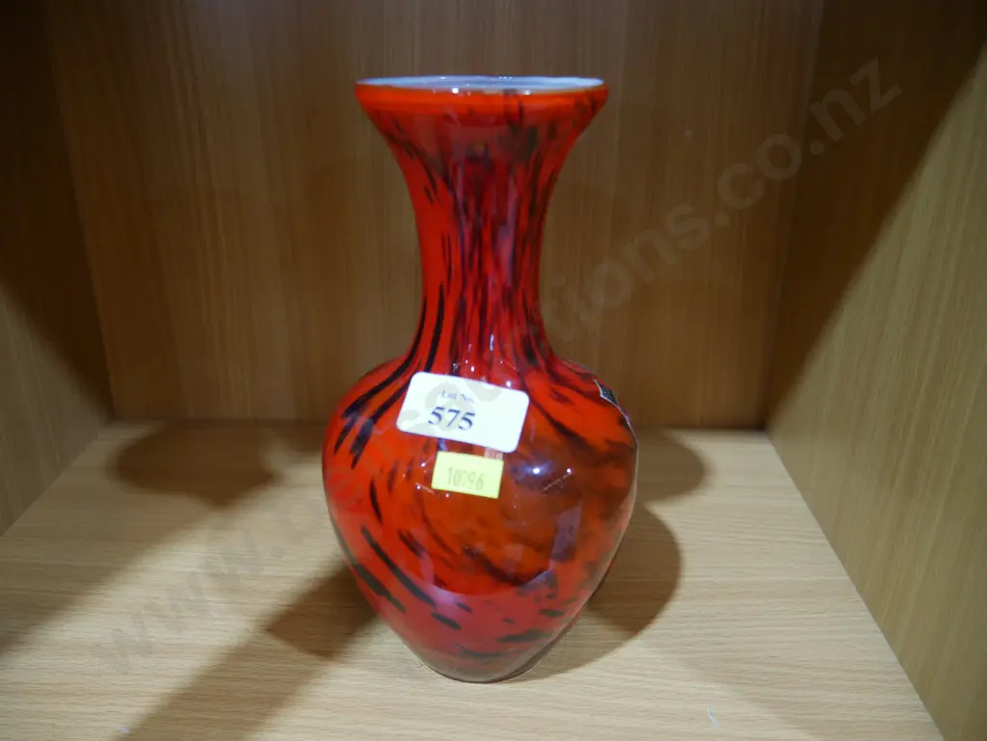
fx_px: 799
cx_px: 494
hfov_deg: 63.4
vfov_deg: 49.8
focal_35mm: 28
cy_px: 370
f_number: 3.5
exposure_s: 1/60
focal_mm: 14
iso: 500
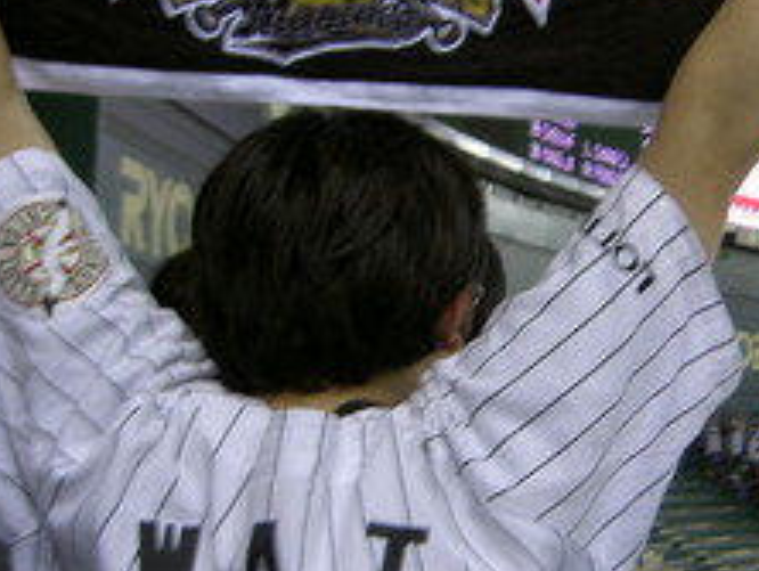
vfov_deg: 21.3
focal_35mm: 69
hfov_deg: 27.1
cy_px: 338
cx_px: 694
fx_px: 1515
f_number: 2.8
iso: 50
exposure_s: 1/20
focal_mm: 5.6
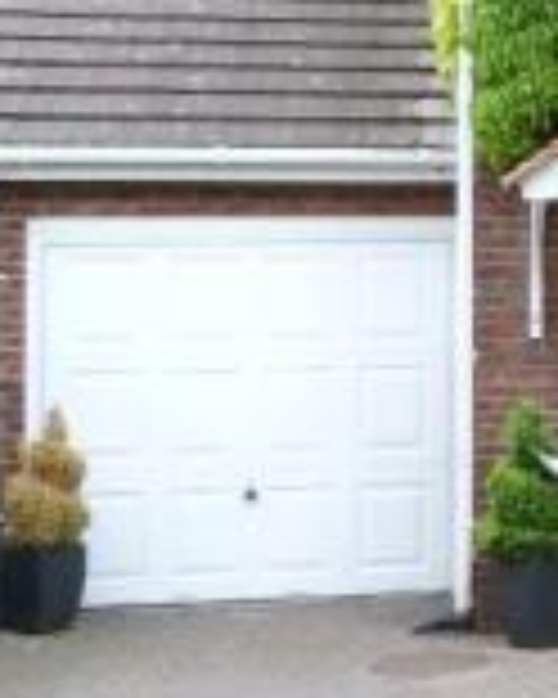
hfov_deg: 14.6
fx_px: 1899
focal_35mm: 92
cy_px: 187
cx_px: 1006
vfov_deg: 20.7
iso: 160
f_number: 2.8
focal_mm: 4.5
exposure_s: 1/60
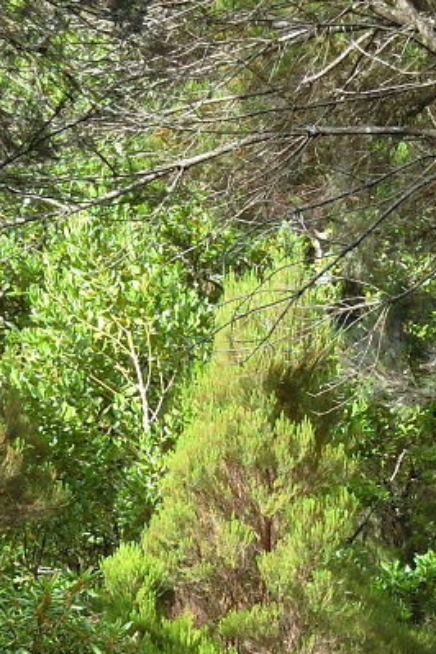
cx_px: 557
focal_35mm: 169
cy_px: 935
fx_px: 3070
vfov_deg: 11.7
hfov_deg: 8.0
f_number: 8
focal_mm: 34
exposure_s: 1/125
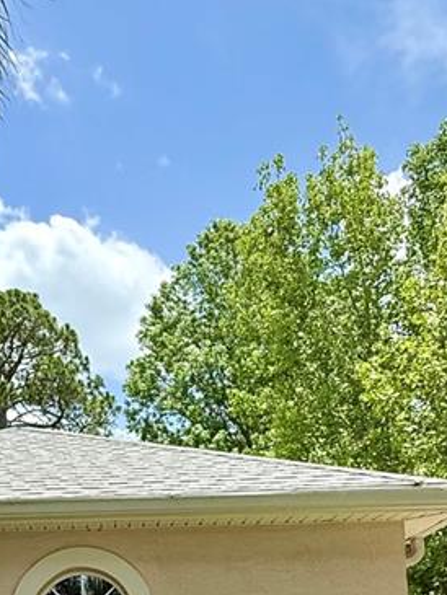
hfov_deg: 30.8
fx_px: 792
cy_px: 636
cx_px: 91
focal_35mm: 46
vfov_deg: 35.8
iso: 64
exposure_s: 1/1211
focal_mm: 2.22
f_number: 2.2
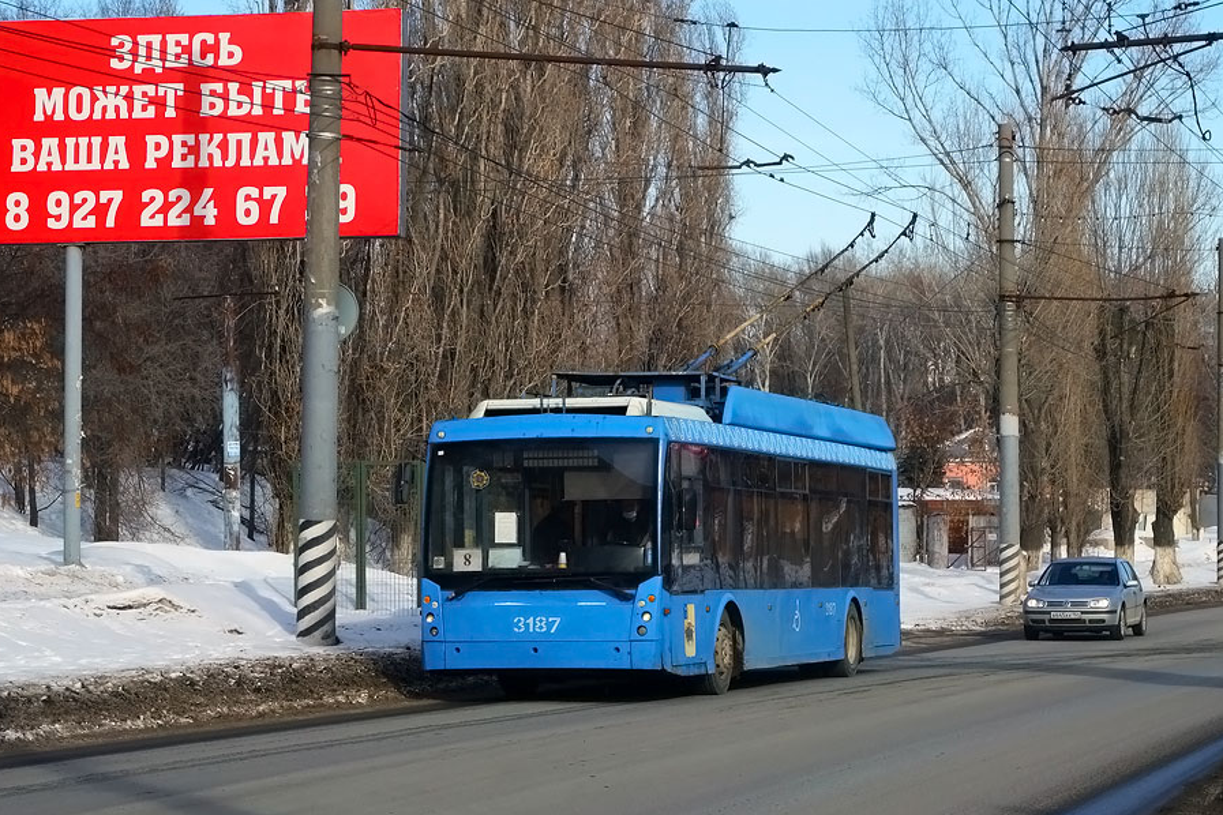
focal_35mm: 87
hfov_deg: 23.4
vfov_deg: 15.7
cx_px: 549
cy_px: 282
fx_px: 2955
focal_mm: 24.11
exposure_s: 1/500
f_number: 8
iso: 125
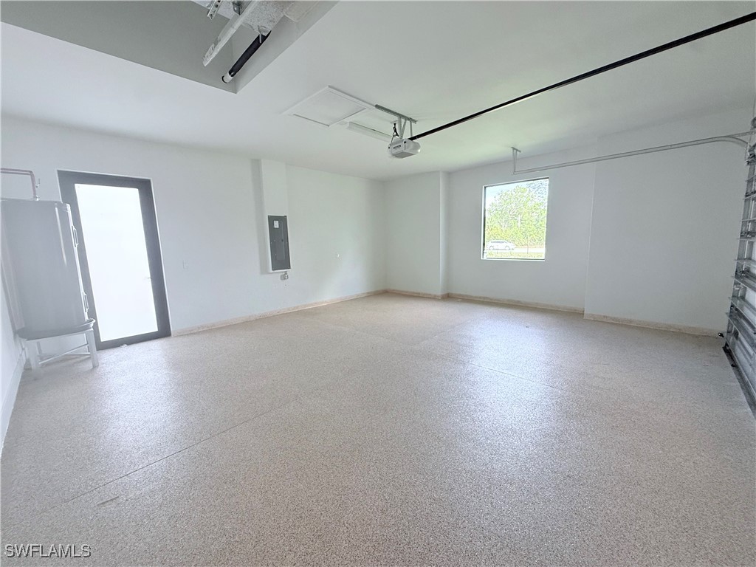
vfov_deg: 85.7
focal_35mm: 14
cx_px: 378
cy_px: 284
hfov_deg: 102.1
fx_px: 306
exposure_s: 1/99
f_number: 2.2
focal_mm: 2.22
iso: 250
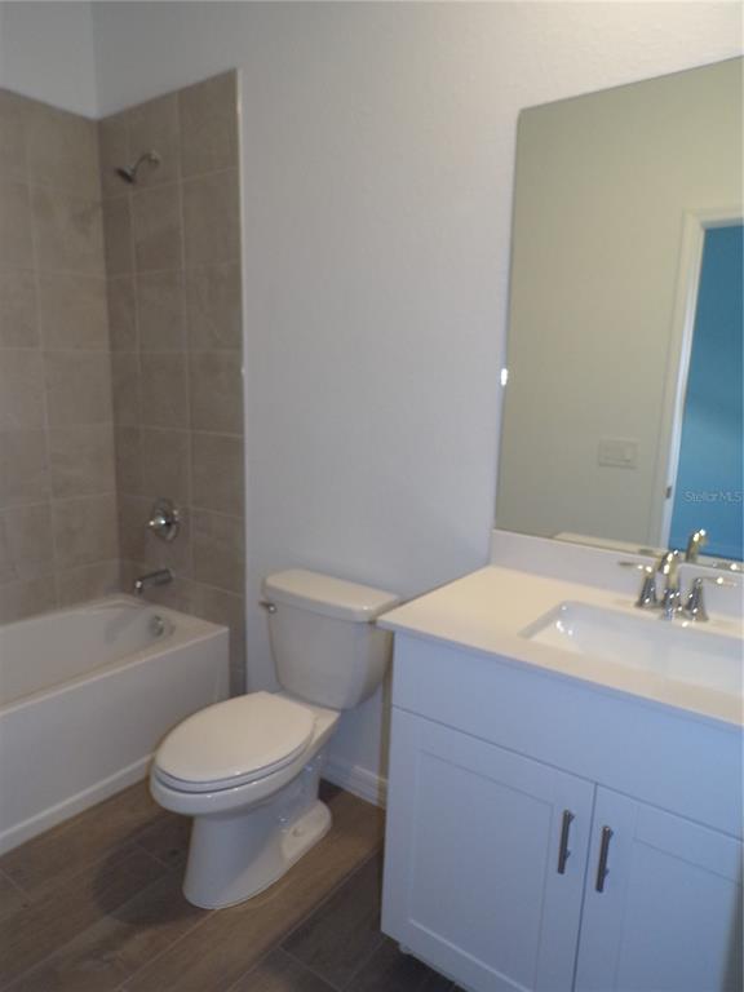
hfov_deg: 56.8
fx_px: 688
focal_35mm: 24
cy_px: 496
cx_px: 372
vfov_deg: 71.6
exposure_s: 1/34
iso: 200
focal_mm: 4.3
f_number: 3
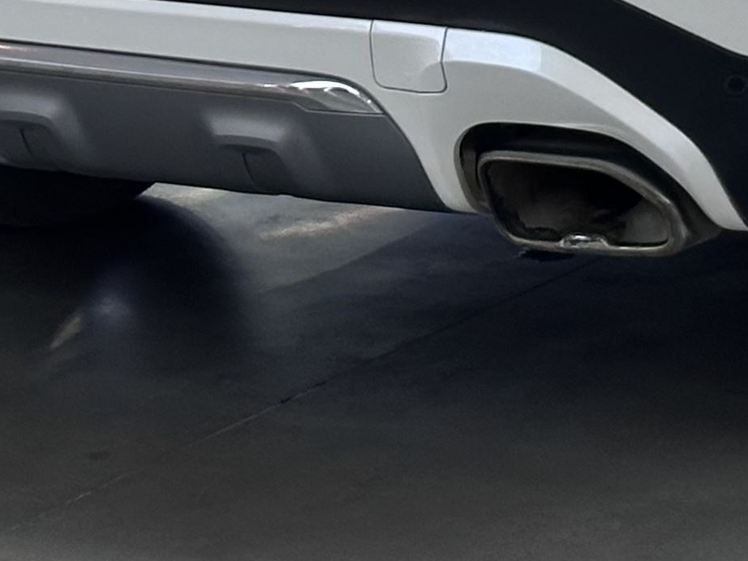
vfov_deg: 6.9
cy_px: -352
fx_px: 4537
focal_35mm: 210
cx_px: 778
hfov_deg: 9.4
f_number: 1.78
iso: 80
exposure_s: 1/100
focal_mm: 6.86
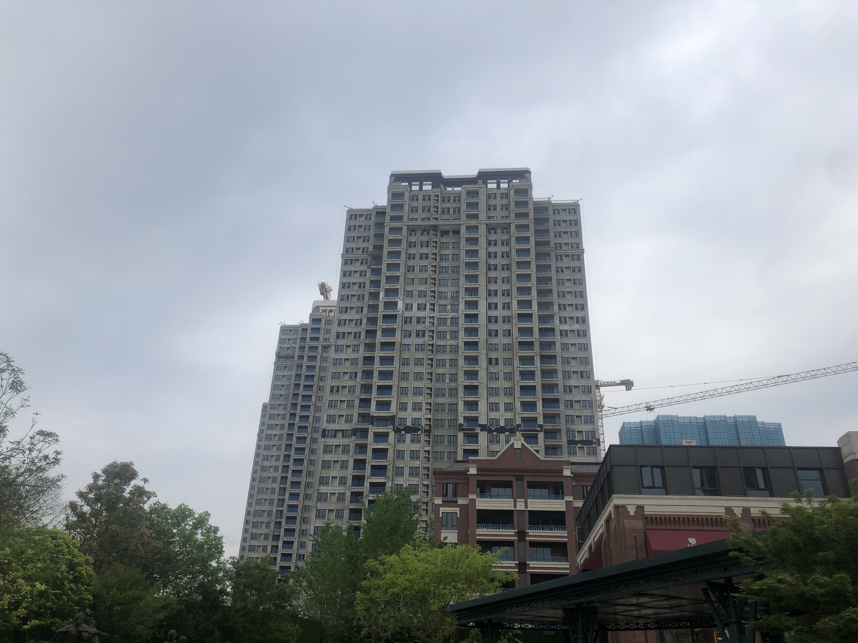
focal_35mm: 28
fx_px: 694
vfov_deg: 49.7
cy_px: 322
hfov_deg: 63.4
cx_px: 429
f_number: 1.8
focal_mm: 4
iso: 20
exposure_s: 1/750
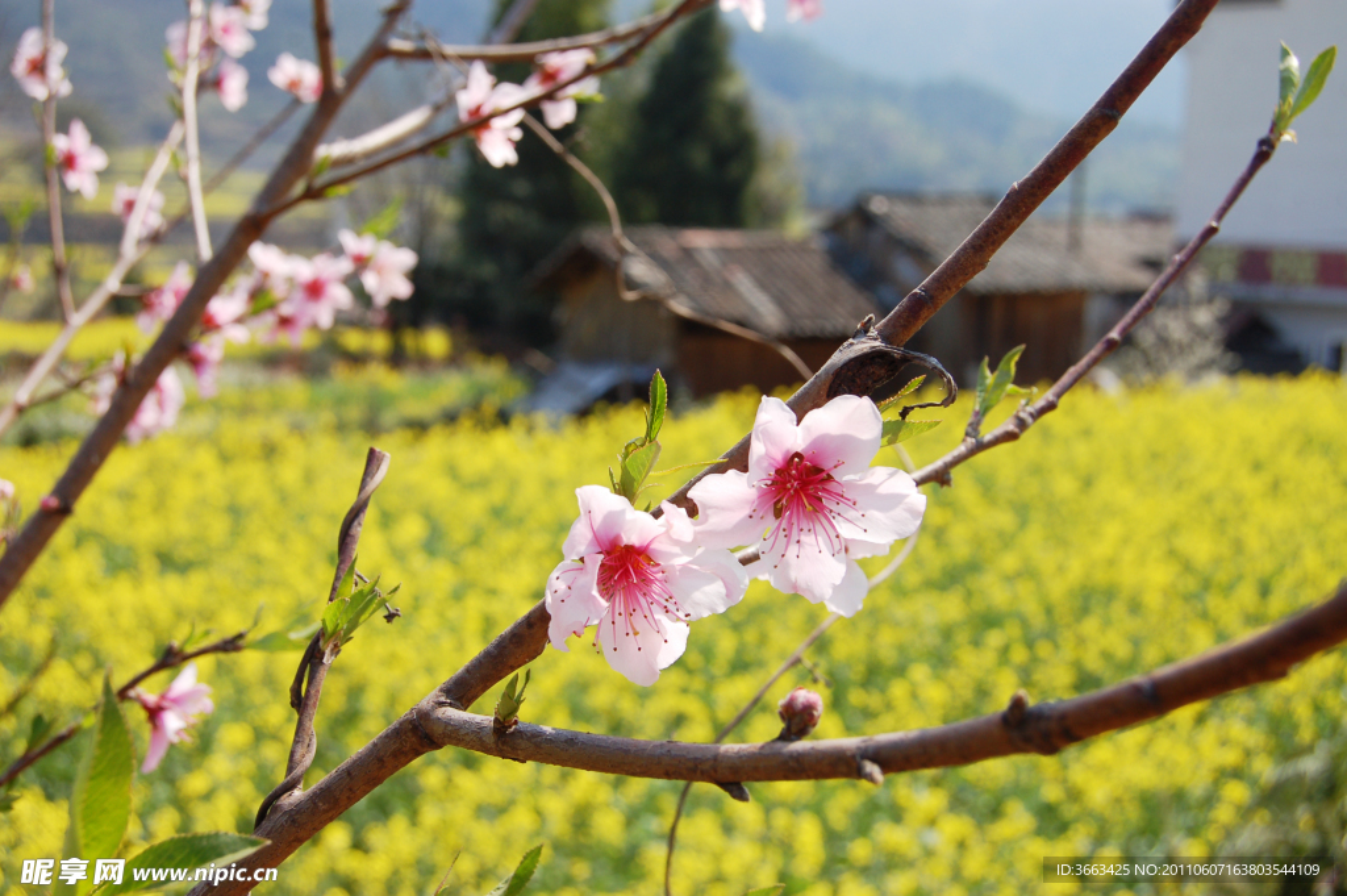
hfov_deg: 42.4
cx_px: 674
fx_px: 1738
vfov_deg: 28.9
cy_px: 448
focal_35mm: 46
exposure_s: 1/320
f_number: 9
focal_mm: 31
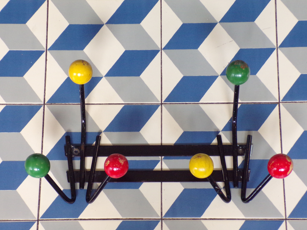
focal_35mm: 74
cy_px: 130
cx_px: 166
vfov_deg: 19.9
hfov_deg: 26.3
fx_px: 656
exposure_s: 1/25
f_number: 3.8
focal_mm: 11.6
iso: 400
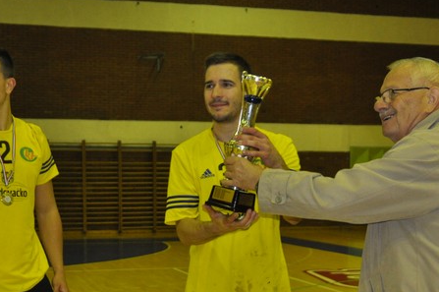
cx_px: 174
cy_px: 262
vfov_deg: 20.2
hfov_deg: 30.5
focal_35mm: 66
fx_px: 804
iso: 800
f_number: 3.8
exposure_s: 1/60
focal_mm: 24
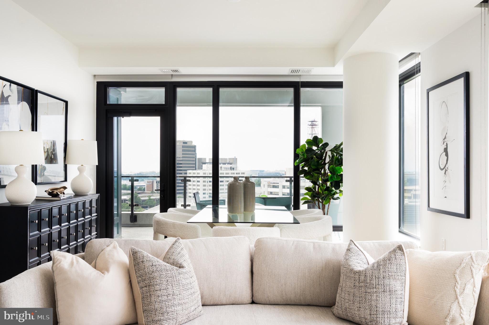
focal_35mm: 30
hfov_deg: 62.0
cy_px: 162
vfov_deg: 43.5
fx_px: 407
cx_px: 244
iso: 800
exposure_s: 1/40
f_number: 13
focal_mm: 30
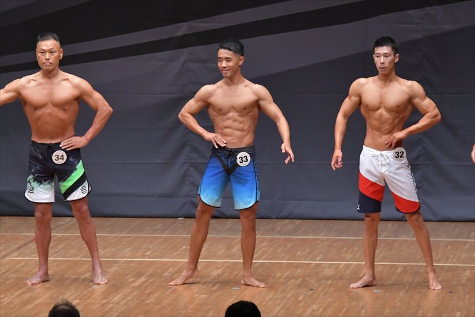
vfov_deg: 5.7
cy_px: 158
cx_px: 238
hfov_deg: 8.6
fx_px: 3165
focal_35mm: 240
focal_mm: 160
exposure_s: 1/400
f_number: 5.6
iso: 6400
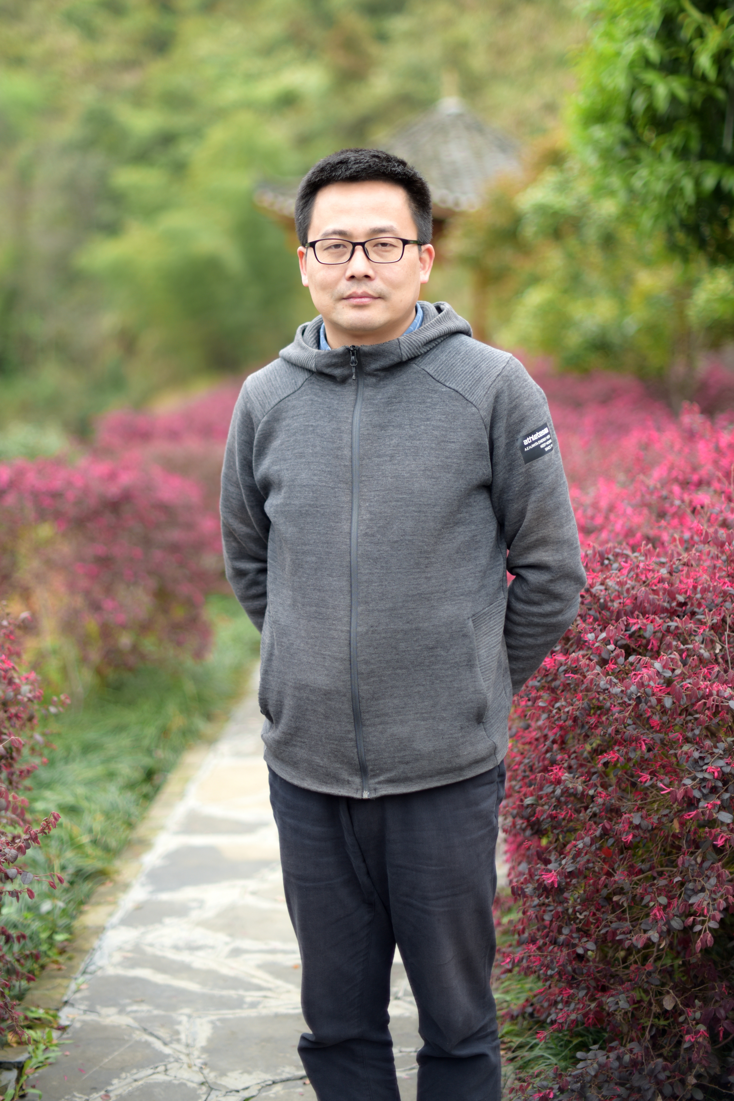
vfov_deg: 39.6
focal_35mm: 50
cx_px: 367
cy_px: 550
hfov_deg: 27.0
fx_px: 1529
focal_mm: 50
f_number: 1.4
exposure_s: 1/800
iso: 100
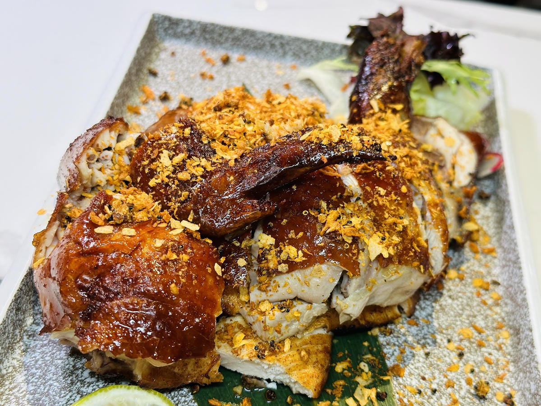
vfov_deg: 30.3
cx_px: 270
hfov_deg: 39.7
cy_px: 203
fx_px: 750
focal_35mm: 48
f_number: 1.78
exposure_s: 1/60
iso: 100
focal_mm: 6.86
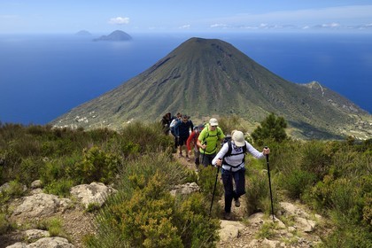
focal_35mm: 24
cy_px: 124
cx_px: 186
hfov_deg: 73.7
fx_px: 248
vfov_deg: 53.1
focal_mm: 24
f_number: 10
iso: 200
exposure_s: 1/400
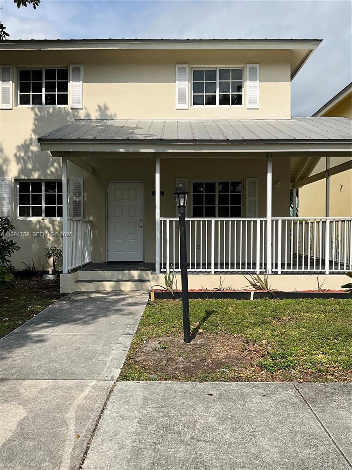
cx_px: 176
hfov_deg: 48.2
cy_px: 235
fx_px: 393
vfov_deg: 61.7
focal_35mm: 29
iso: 25
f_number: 1.8
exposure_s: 1/2959
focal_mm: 3
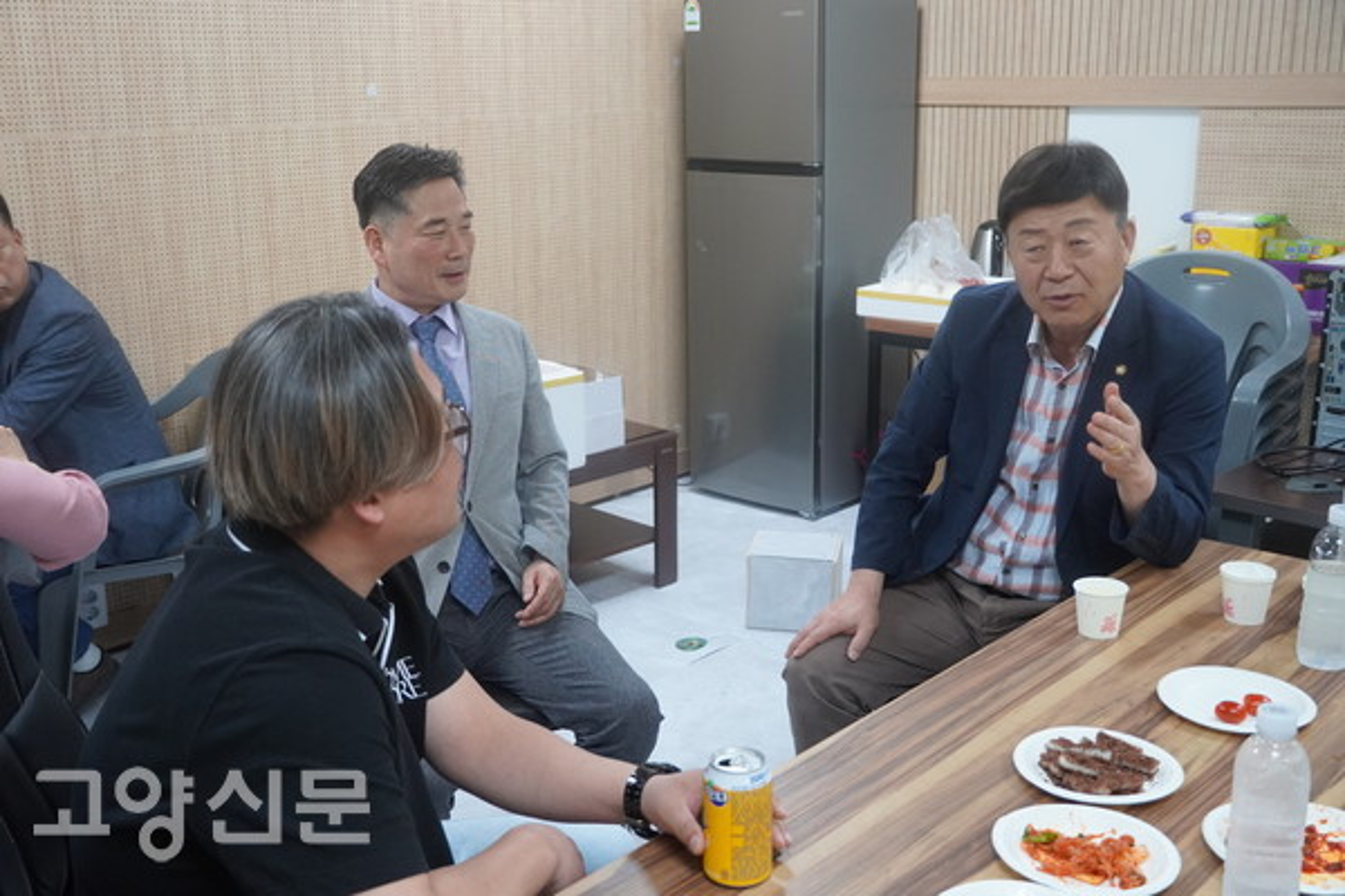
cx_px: 672
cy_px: 448
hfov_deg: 47.9
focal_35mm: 40
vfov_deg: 33.0
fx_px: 1513
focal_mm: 27
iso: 1600
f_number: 4.5
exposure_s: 1/160
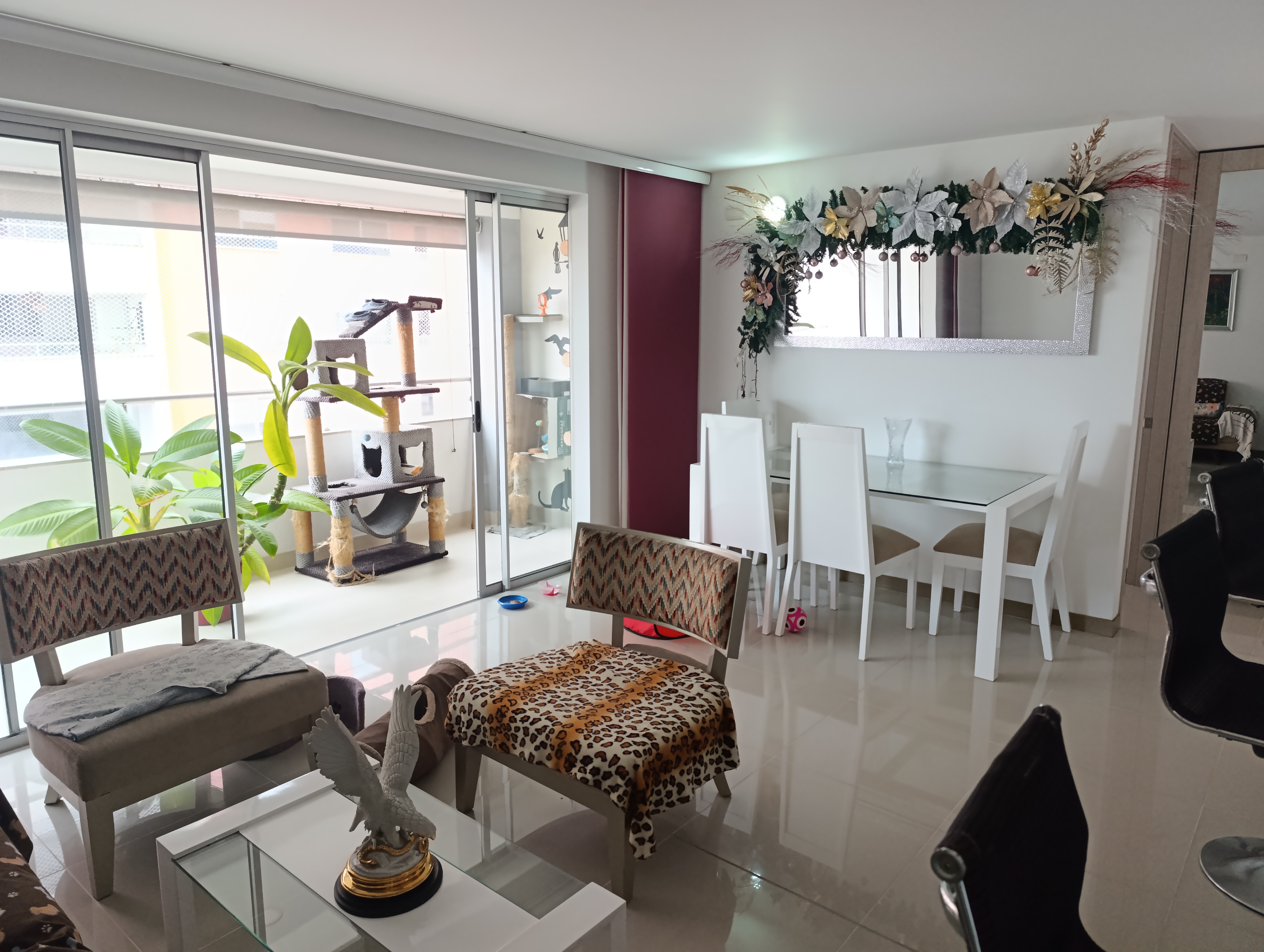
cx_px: 632
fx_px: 841
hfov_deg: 73.8
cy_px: 476
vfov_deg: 59.0
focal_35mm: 23
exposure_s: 1/120
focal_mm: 6.14
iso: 640
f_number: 1.6
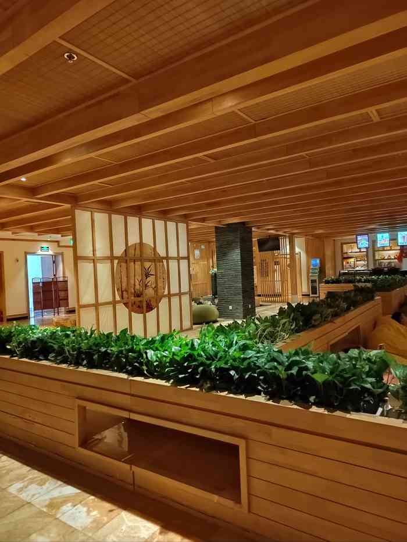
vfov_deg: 73.9
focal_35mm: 23
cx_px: 204
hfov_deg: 58.9
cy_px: 271
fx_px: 360
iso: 5360
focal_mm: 5.52
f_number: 1.9
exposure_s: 1/25
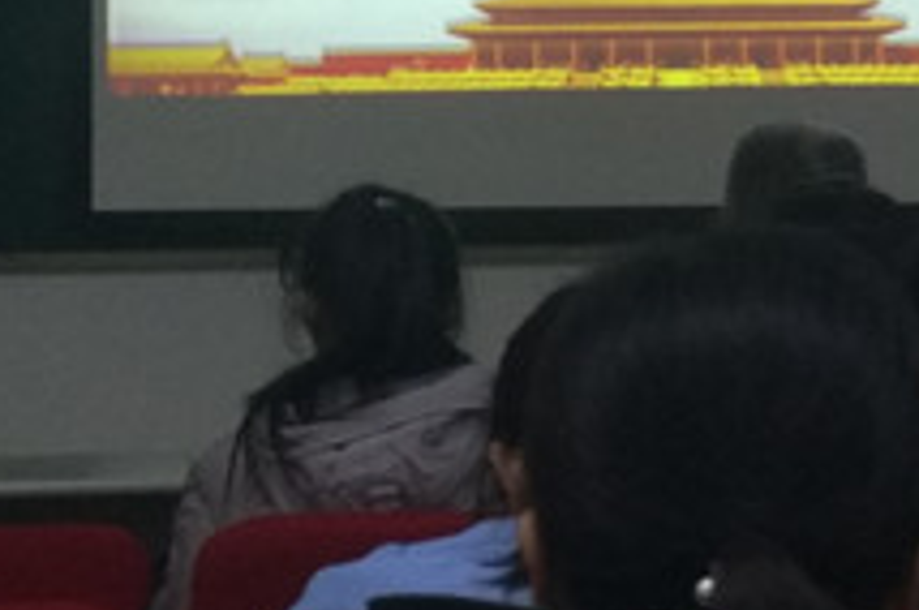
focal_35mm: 73
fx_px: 1861
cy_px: 37
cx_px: 601
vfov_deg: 18.2
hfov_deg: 27.6
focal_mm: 4.12
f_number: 2
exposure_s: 1/33
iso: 310
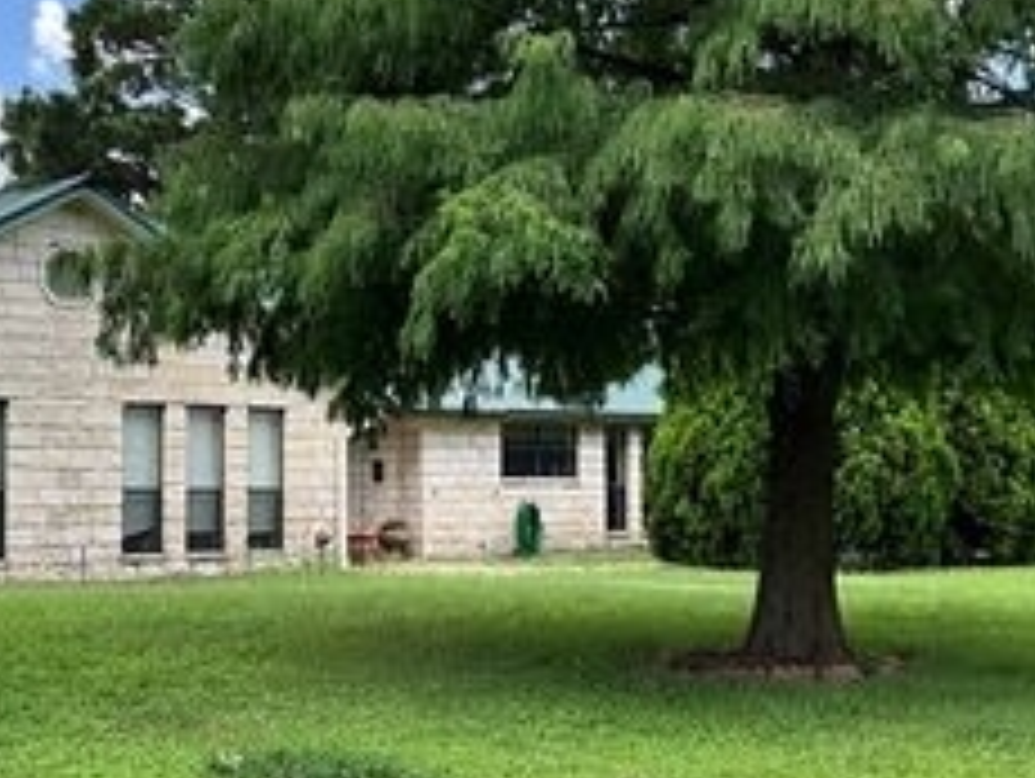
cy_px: 411
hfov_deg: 30.7
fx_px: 1886
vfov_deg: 23.3
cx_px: 446
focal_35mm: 63
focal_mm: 3
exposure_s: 1/406
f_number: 1.8
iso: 25
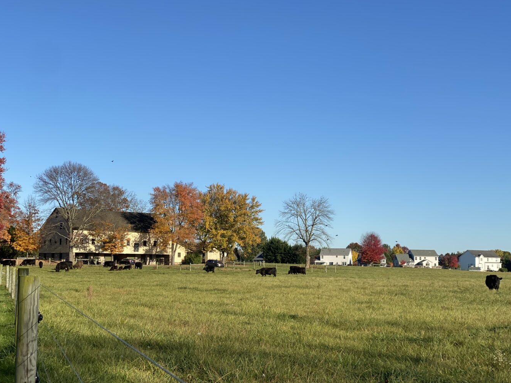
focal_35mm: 60
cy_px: 202
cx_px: 241
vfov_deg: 24.4
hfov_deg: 32.2
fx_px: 886
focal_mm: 6
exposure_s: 1/1453
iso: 20
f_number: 2
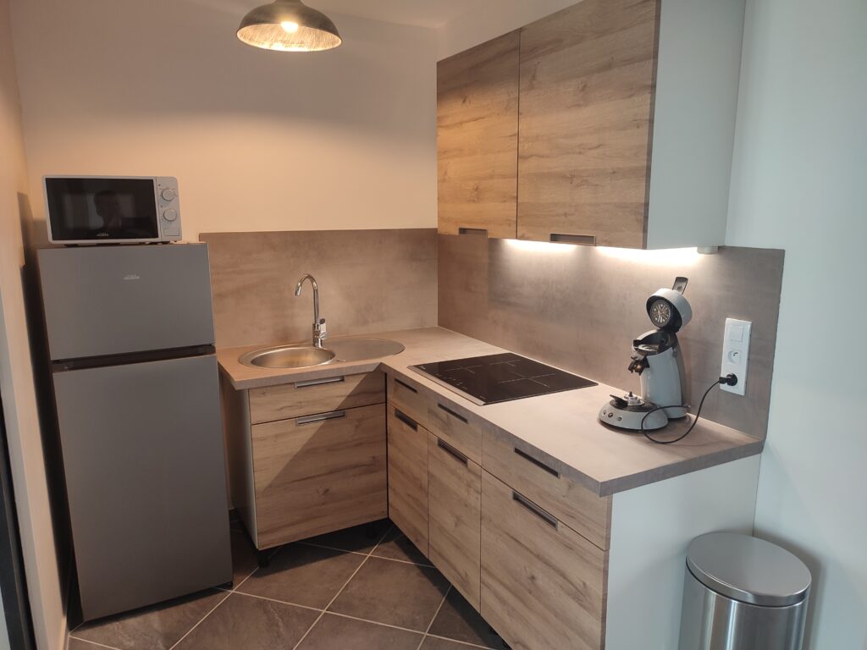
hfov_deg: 69.4
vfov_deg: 54.9
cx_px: 434
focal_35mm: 25
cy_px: 325
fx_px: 626
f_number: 1.9
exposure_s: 1/33
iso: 312
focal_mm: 6.04
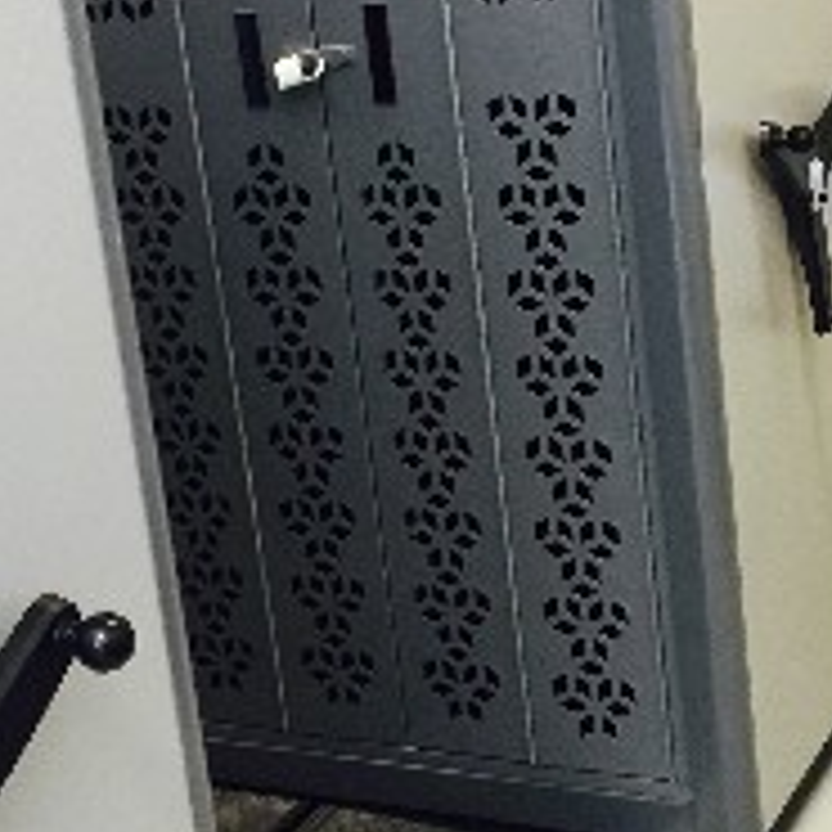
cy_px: 313
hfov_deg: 23.3
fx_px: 2012
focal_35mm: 74
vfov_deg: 23.3
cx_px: 531
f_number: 2.2
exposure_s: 1/15
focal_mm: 4.15
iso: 125
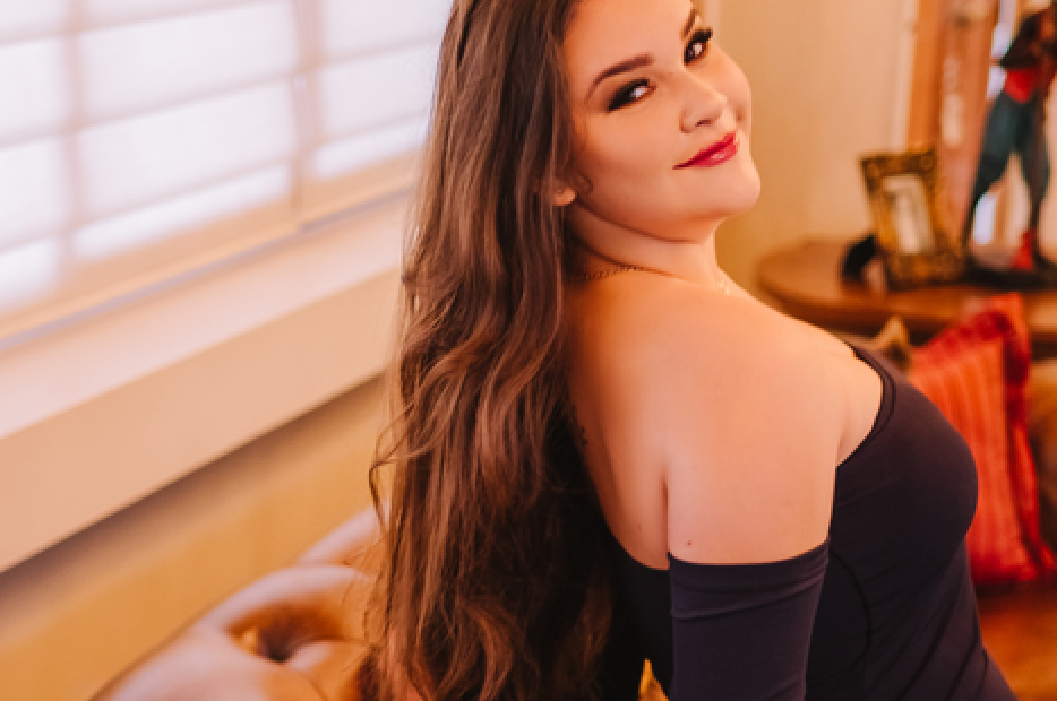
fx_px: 2639
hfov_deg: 22.6
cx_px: 421
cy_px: 493
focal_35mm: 90
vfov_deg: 15.1
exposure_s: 1/160
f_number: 2
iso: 800
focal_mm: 35
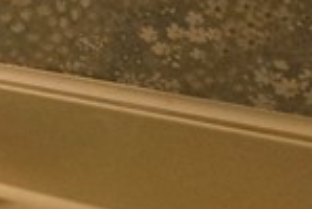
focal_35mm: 164
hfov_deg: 9.7
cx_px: -607
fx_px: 1424
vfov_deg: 8.1
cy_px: -155
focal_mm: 5.4
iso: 200
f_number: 1.8
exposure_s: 1/120
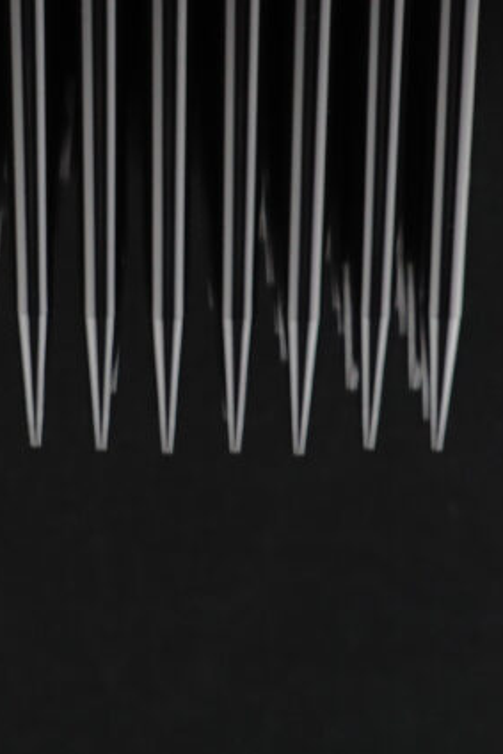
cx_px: 153
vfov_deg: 22.0
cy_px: 1
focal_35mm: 89
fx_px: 1864
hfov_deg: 15.3
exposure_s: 1/25
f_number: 8
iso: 800
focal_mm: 28
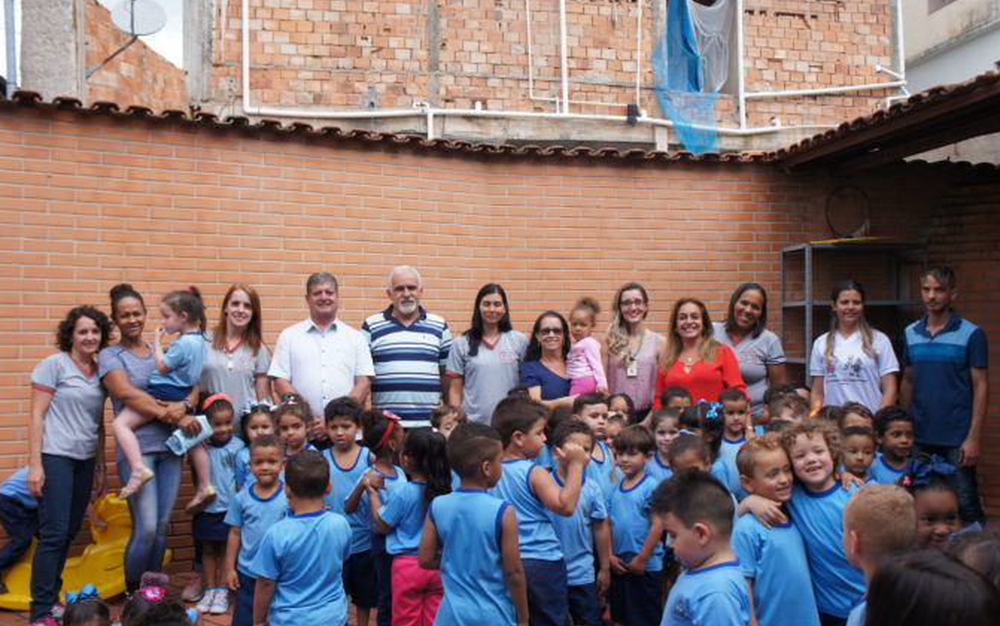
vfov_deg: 40.6
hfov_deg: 61.2
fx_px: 845
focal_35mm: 31
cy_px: 323
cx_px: 496
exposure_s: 1/320
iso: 200
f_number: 5.6
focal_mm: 20
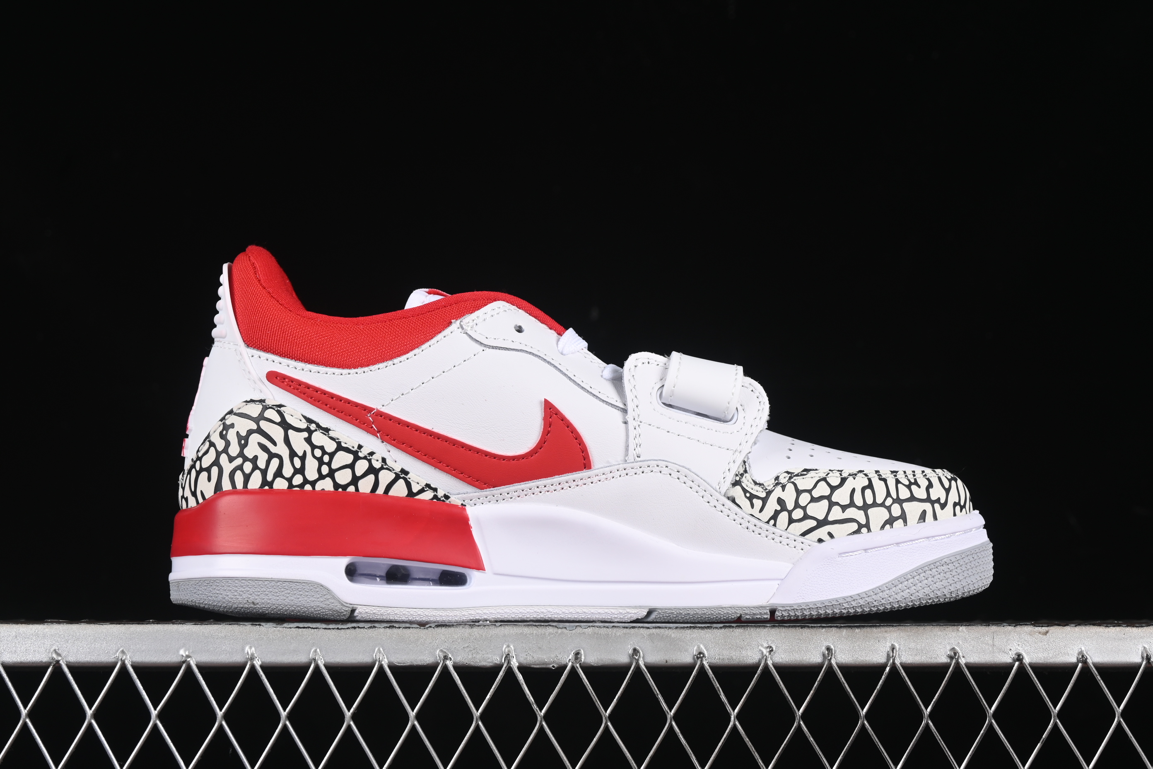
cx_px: 576
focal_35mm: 75
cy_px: 384
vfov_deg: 18.2
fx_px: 2402
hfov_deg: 27.0
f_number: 8
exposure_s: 1/80
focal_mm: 50
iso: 160
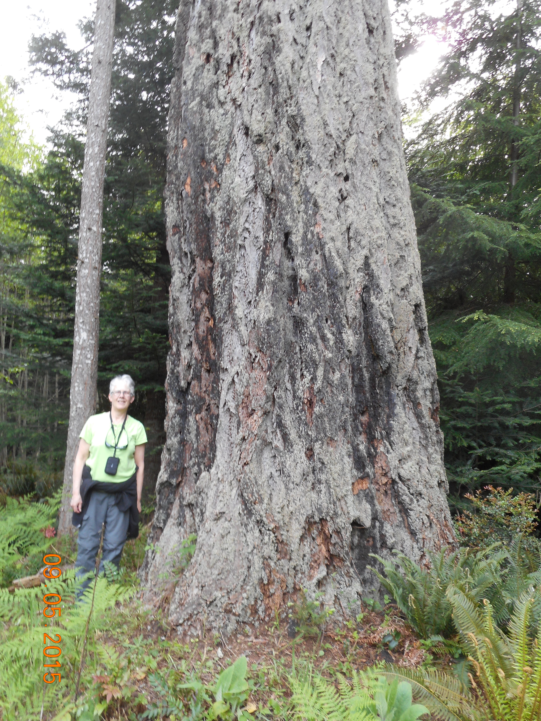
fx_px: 604
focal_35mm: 29
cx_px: 270
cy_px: 360
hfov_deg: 48.2
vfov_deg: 61.7
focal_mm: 5.2
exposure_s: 1/30
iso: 80
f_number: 4
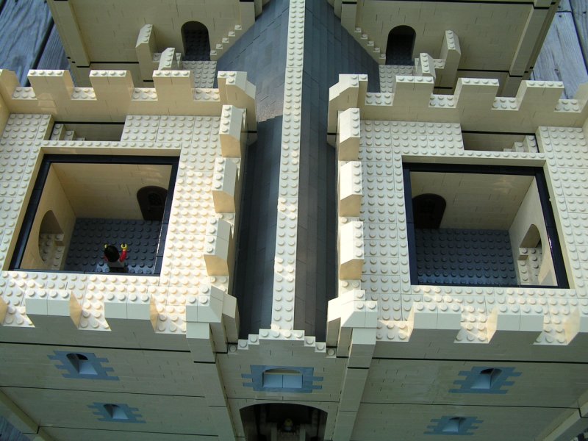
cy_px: 220
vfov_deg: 37.7
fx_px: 645
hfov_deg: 49.0
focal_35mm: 38
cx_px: 294
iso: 50
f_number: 4
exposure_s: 1/80
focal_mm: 6.3
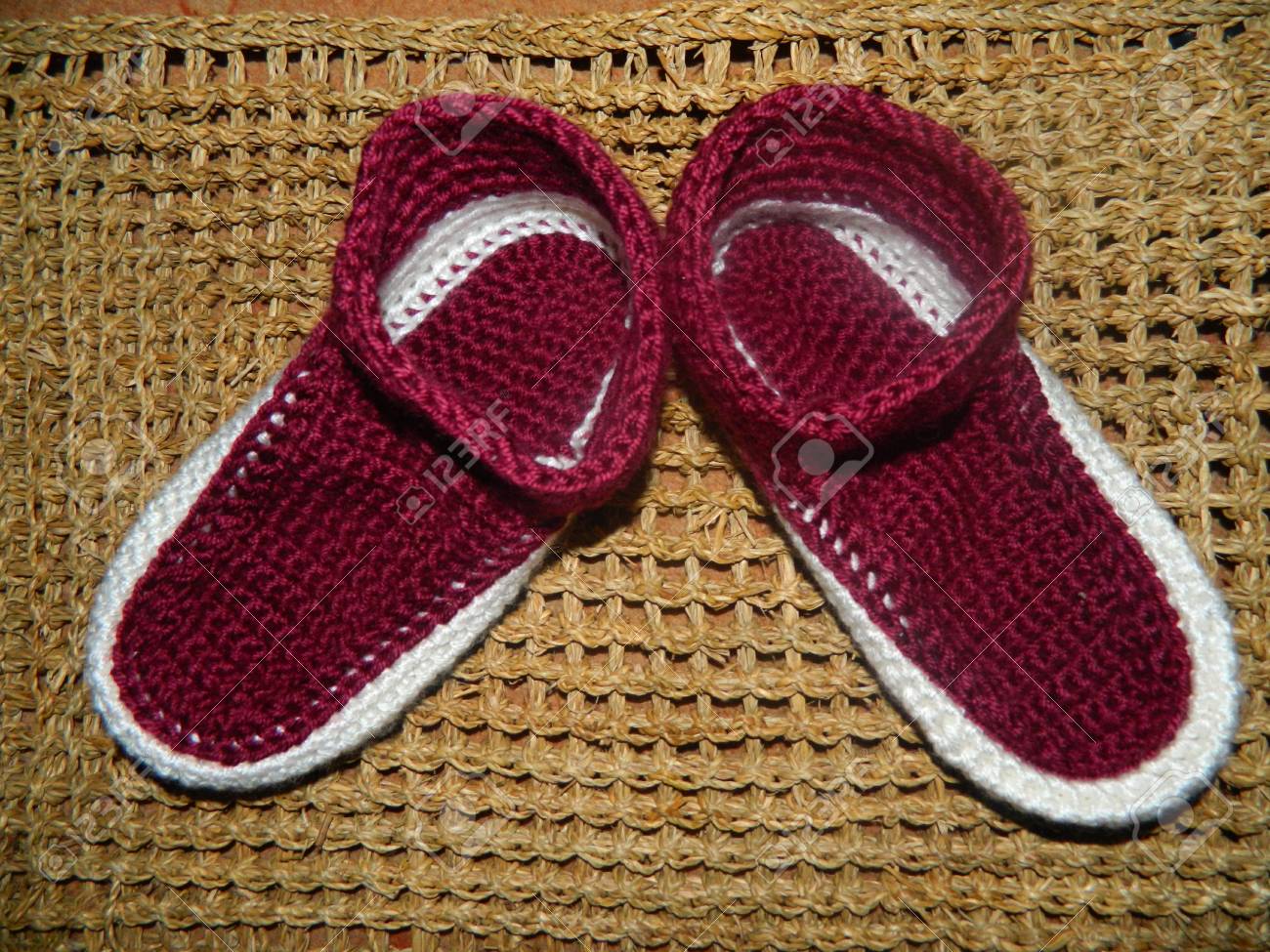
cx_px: 635
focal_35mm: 25
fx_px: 917
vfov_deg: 54.9
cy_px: 476
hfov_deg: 69.4
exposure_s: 1/30
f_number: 8.7
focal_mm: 4.5
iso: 200
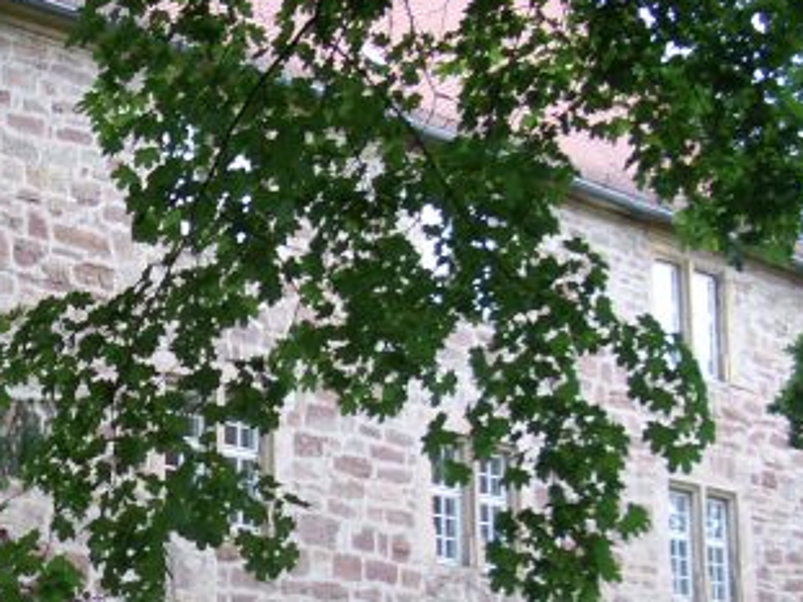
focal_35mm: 90
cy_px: 488
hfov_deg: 21.1
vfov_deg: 16.3
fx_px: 2087
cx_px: 10
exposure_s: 1/80
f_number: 2.6
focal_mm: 5.8
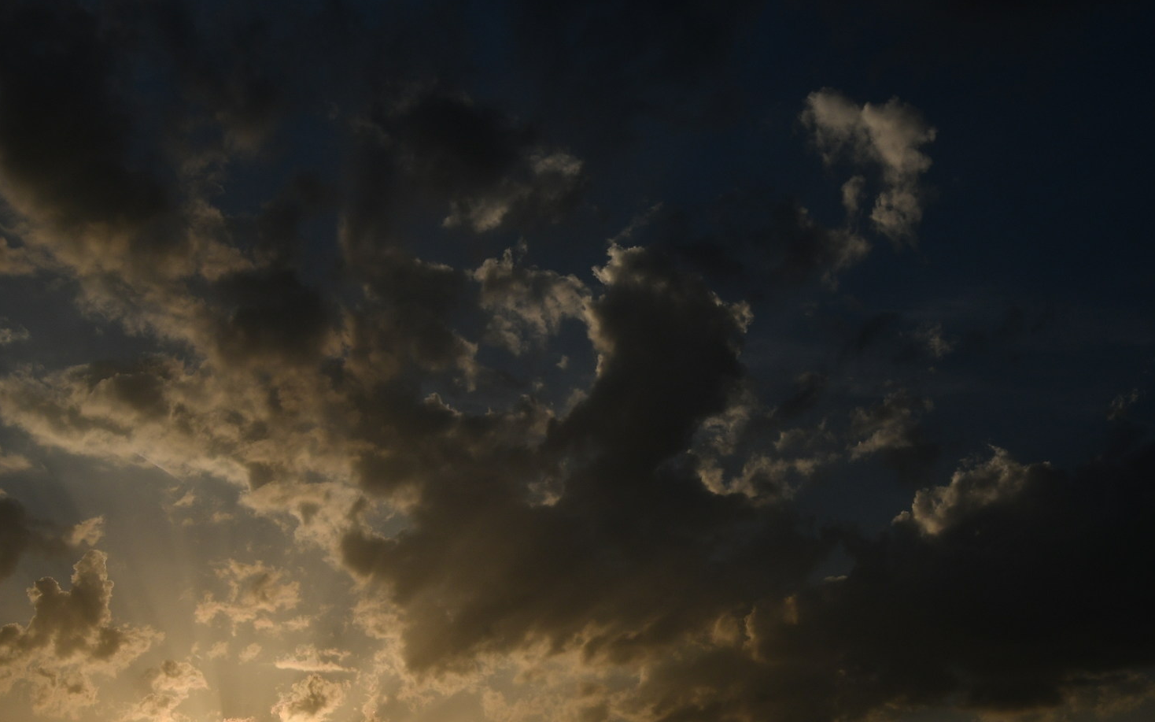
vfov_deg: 25.8
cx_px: 699
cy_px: 426
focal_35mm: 50
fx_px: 1574
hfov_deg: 40.1
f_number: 14
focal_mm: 20
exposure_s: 1/400
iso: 125
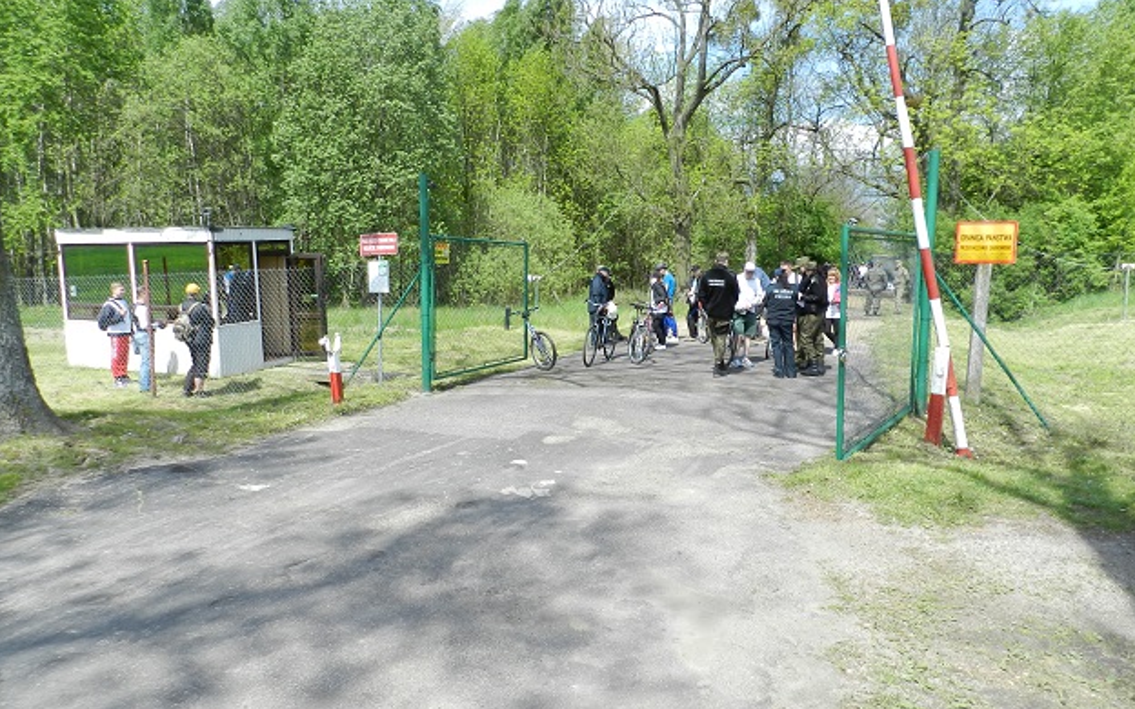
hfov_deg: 72.5
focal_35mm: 25
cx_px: 568
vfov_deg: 49.2
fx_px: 773
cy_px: 333
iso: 160
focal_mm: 4
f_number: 3.4
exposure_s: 1/800
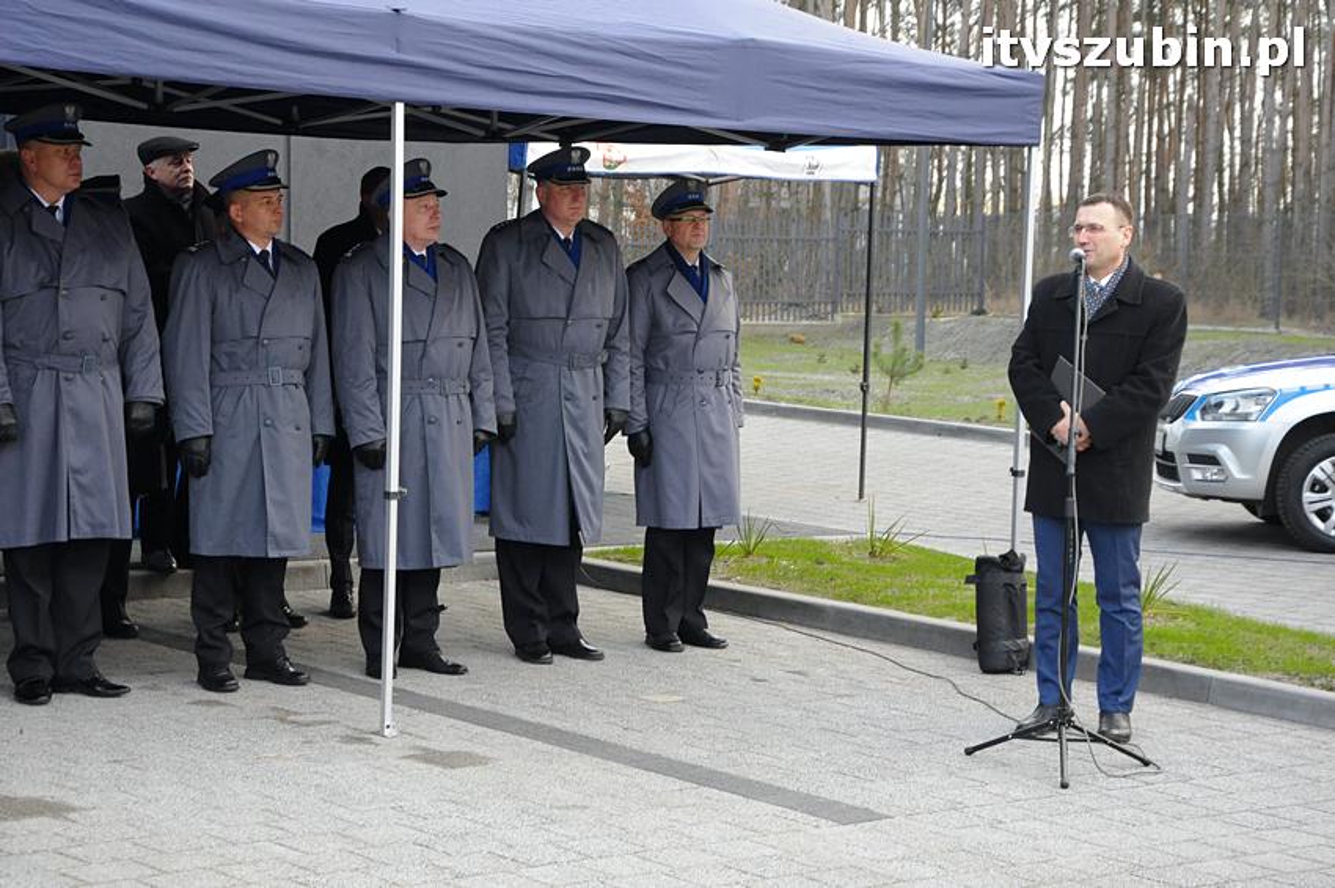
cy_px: 444
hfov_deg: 27.0
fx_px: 2779
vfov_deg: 18.1
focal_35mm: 75
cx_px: 668
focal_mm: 50
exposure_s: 1/200
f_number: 8
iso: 1600
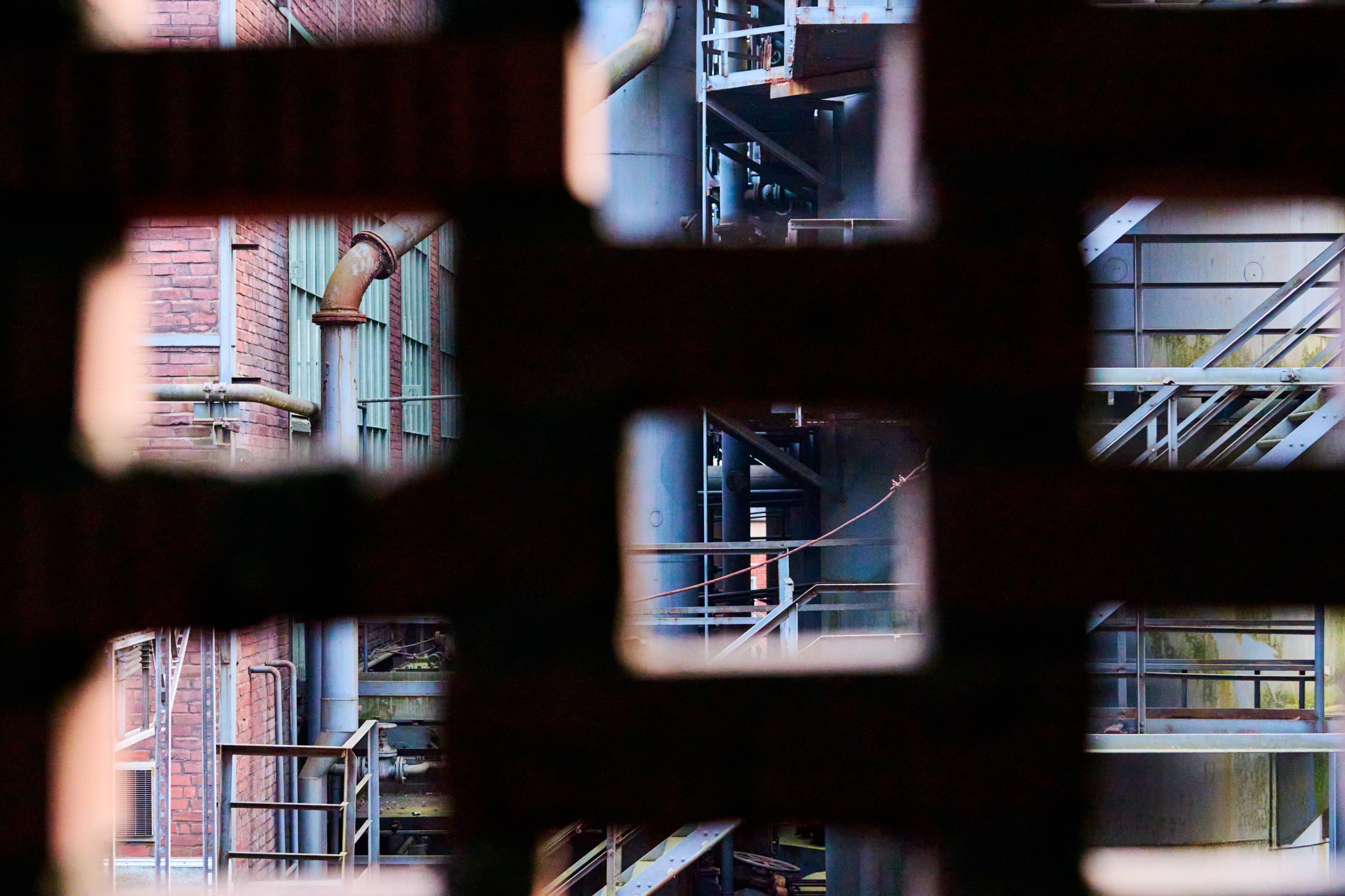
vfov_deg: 19.5
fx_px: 2615
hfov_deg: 28.8
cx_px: 672
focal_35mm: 70
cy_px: 448
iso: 12800
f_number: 4
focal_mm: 70
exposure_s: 1/125
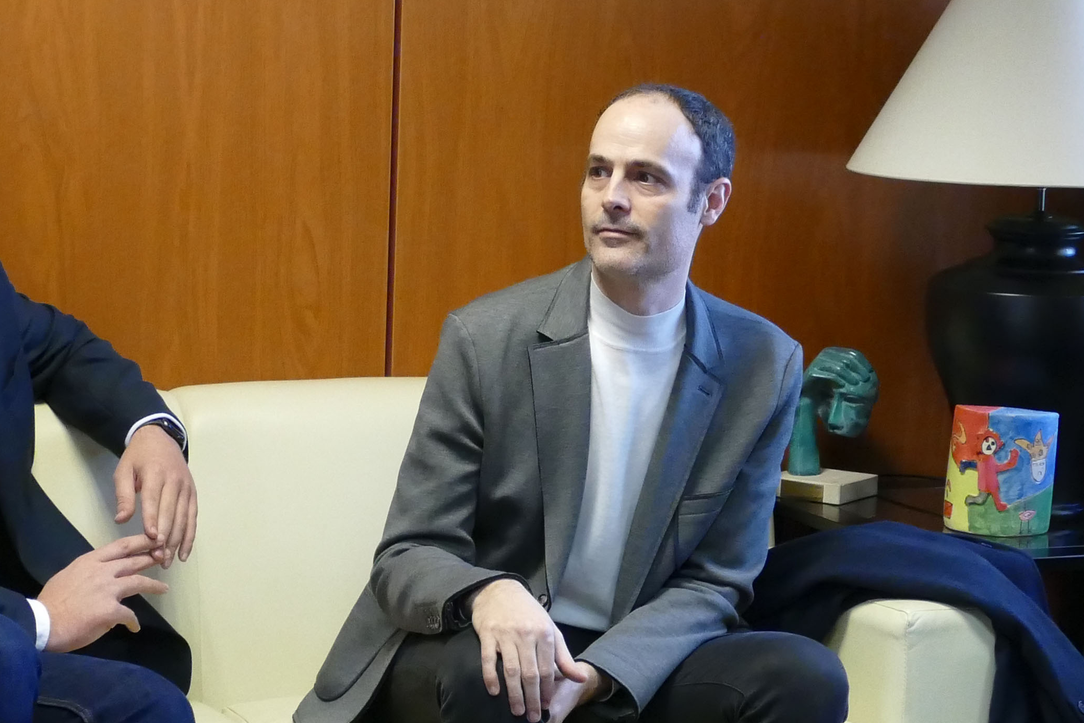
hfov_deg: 18.9
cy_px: 553
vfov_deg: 12.6
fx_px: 3252
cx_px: 369
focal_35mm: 108
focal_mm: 15.02
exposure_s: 1/80
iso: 1250
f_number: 3.2
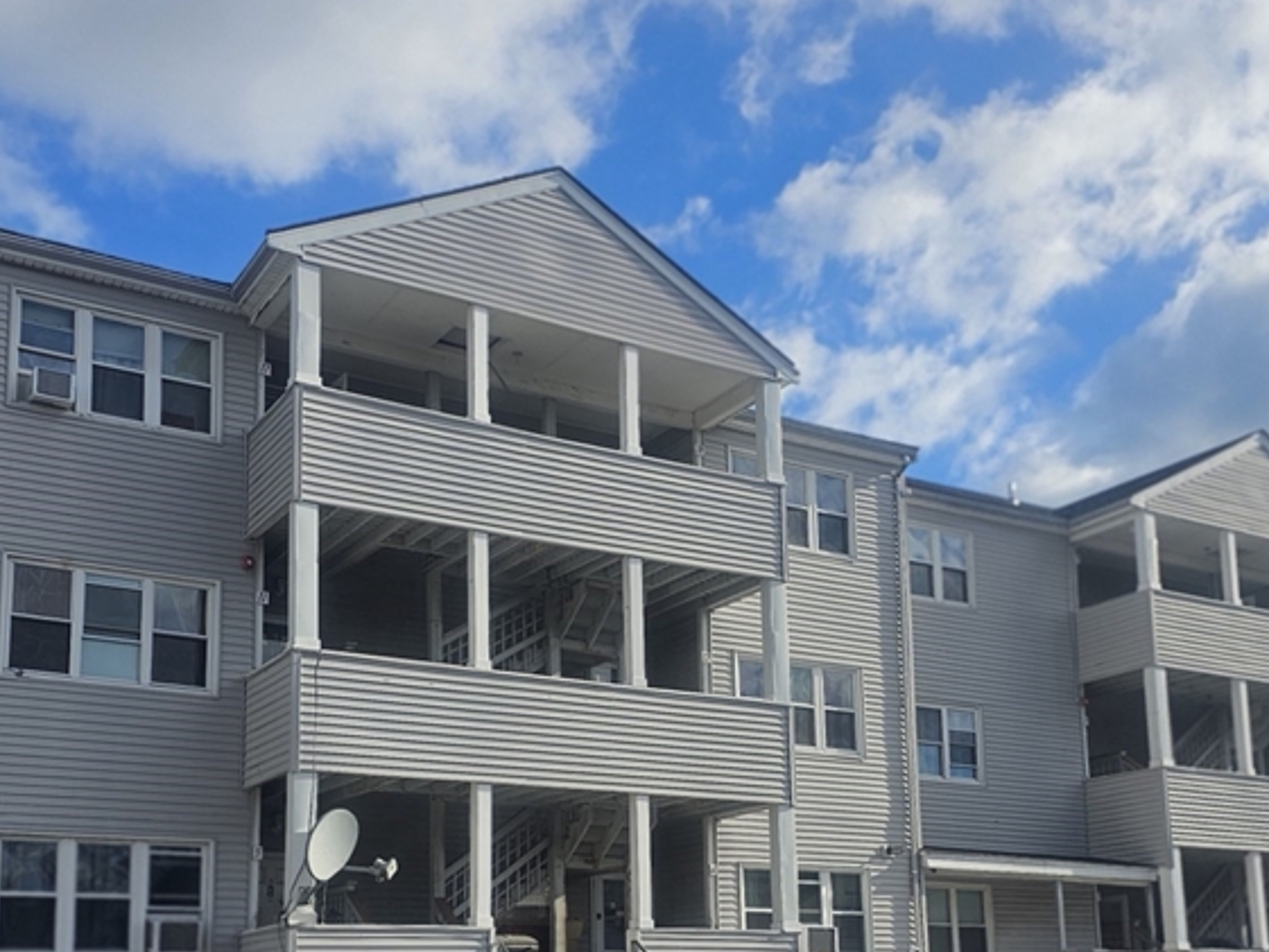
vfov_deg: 33.2
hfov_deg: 44.8
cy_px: 780
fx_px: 1540
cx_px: 642
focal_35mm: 42
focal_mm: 6.3
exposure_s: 1/934
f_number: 1.7
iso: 10
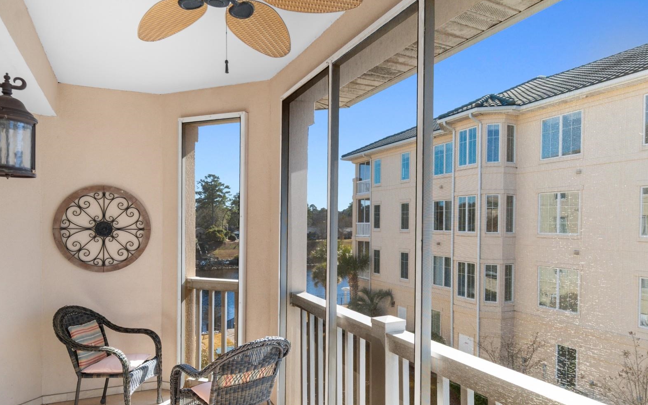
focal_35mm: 22
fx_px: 389
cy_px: 218
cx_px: 320
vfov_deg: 55.0
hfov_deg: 79.6
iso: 100
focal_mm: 14
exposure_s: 1/80
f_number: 5
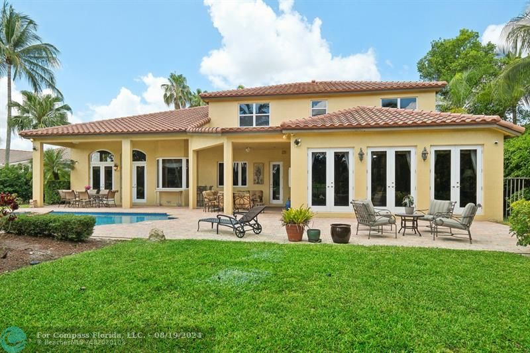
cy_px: 176
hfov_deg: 90.0
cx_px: 265
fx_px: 265
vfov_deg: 67.4
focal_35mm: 18
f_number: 6.4
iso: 1000
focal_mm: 12
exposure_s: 1/1900
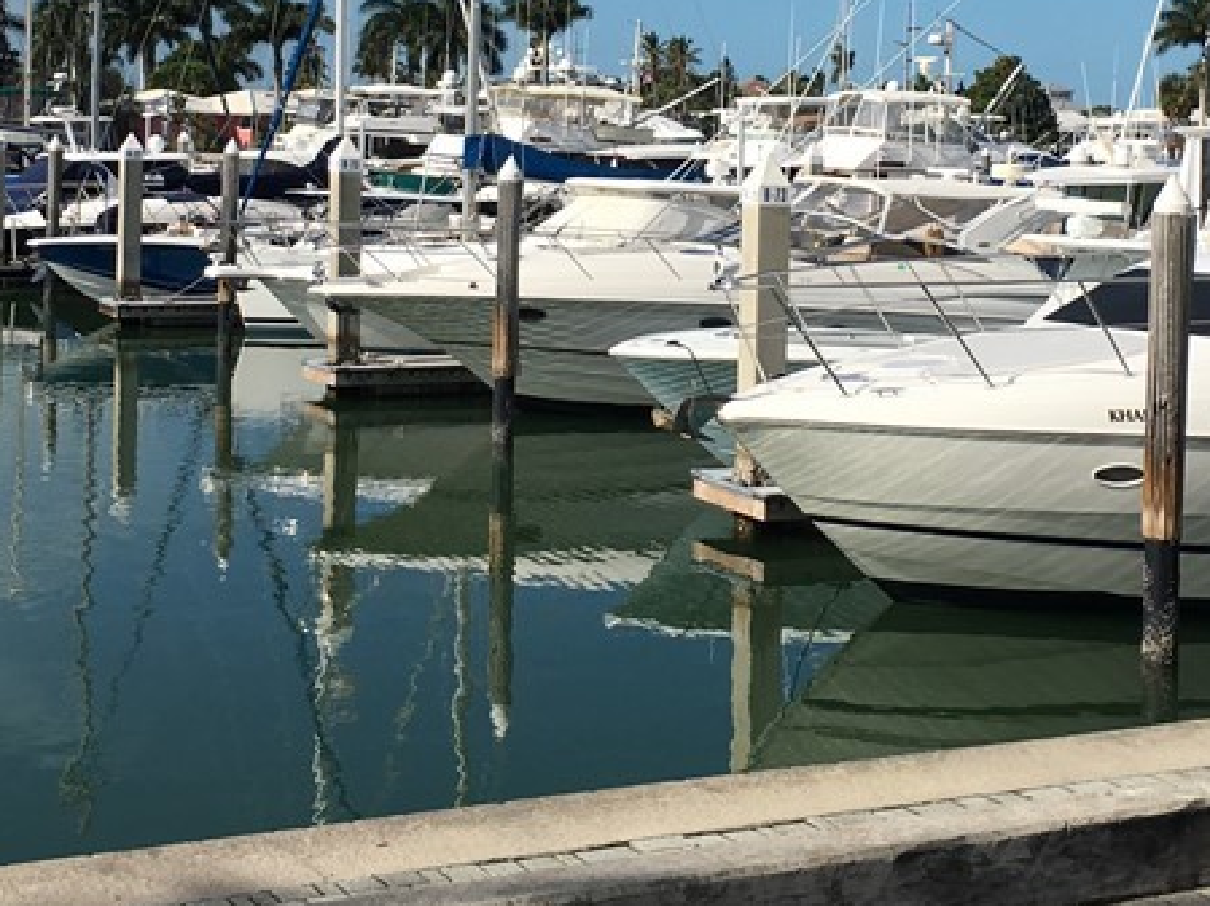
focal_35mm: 66
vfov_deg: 21.9
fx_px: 2306
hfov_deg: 29.4
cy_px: 148
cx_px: 683
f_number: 2.2
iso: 25
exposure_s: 1/2849
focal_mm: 4.15
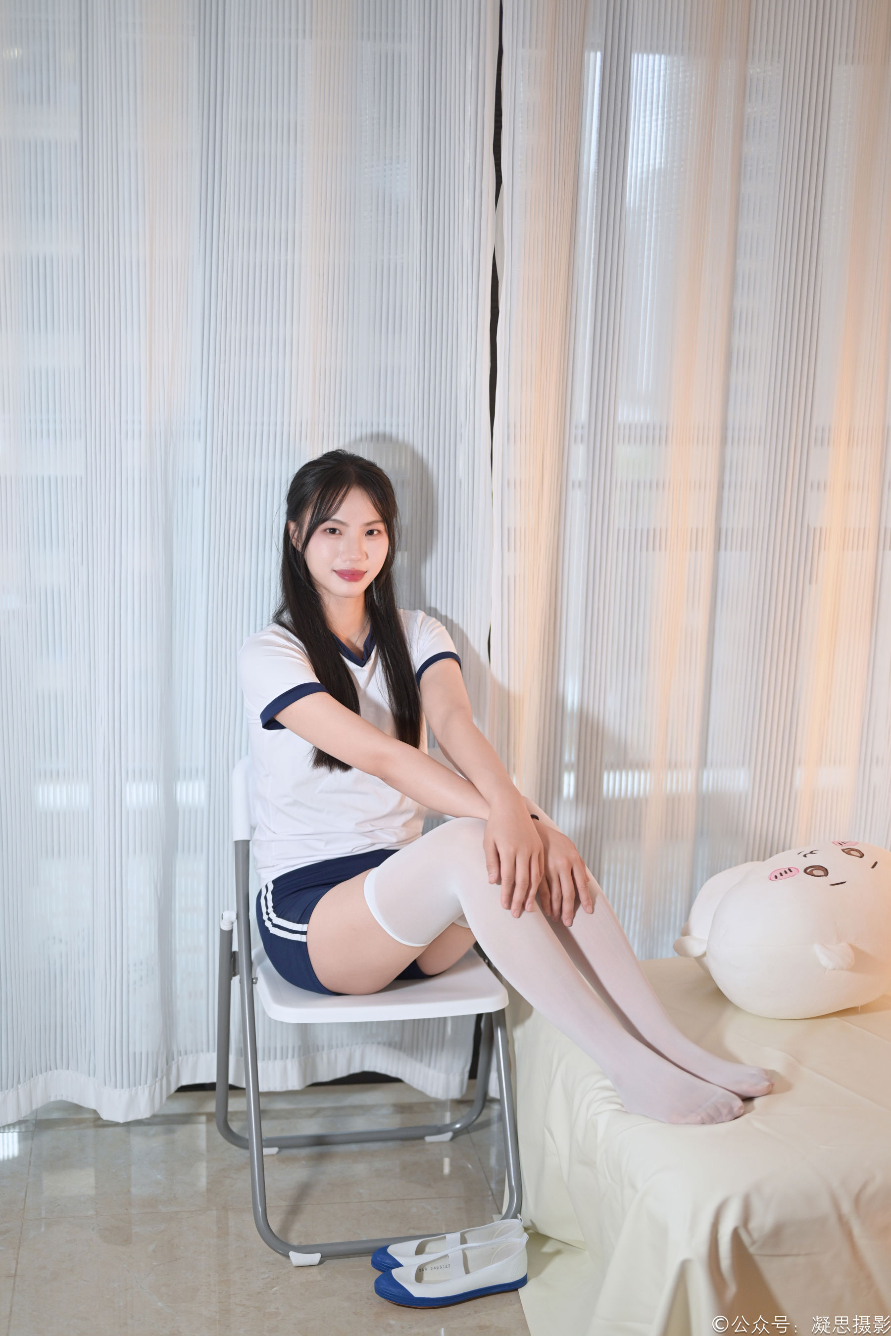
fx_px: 1856
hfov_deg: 27.0
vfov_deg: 39.6
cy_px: 668
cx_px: 446
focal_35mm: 50
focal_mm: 50
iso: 1000
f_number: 1.8
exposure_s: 1/100
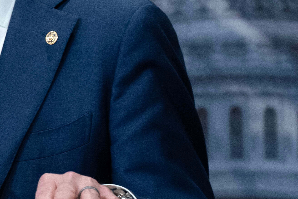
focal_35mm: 465
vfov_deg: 3.0
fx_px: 3849
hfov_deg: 4.4
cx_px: -62
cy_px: 46
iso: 3200
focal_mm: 134
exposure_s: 1/400
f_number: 4.5
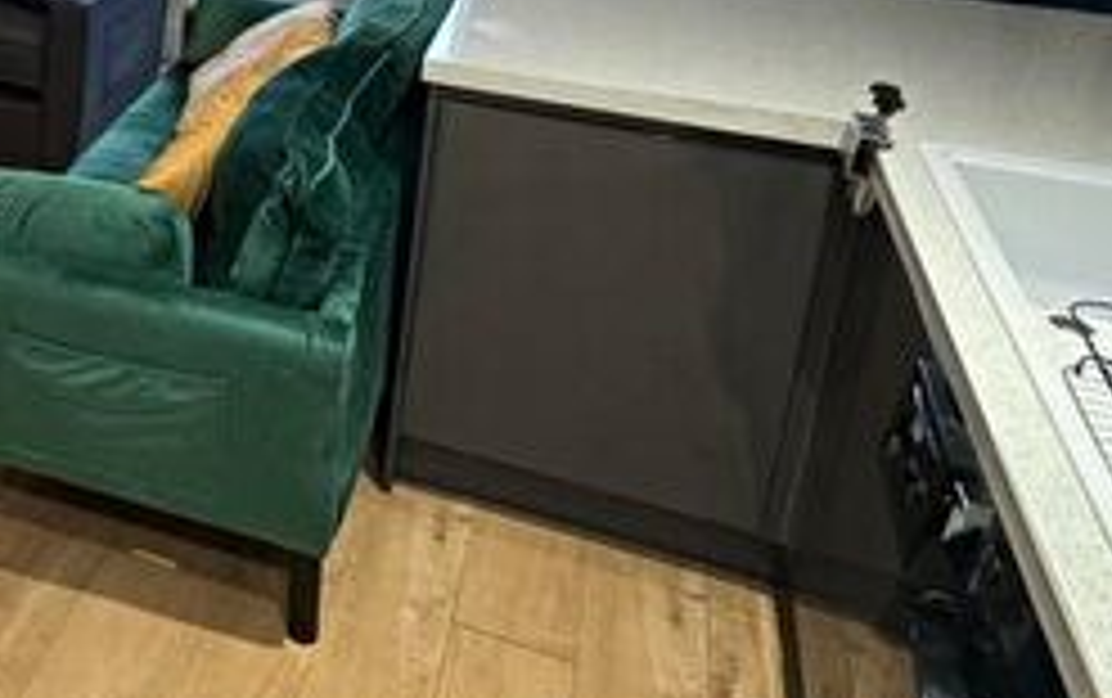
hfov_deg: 40.8
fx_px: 1274
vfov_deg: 28.7
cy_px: 2
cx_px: -14
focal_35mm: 42
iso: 640
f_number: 2.2
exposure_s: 1/50
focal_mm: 2.22
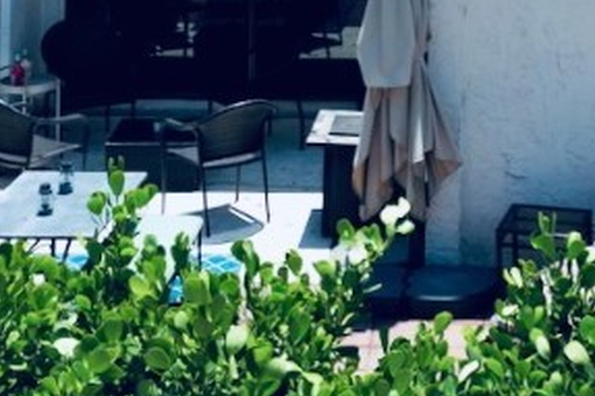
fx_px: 1470
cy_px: -189
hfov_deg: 22.2
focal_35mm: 89
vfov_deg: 14.4
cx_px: 558
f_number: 1.7
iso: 100
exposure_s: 1/2000
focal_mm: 6.72
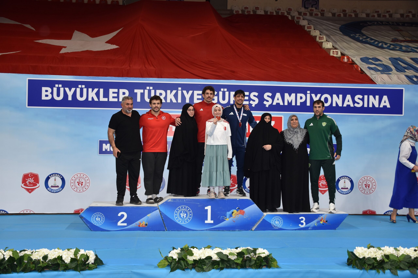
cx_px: 209
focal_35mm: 39
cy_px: 139
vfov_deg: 34.2
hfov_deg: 49.6
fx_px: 453
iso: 400
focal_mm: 26
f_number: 3.8
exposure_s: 1/125
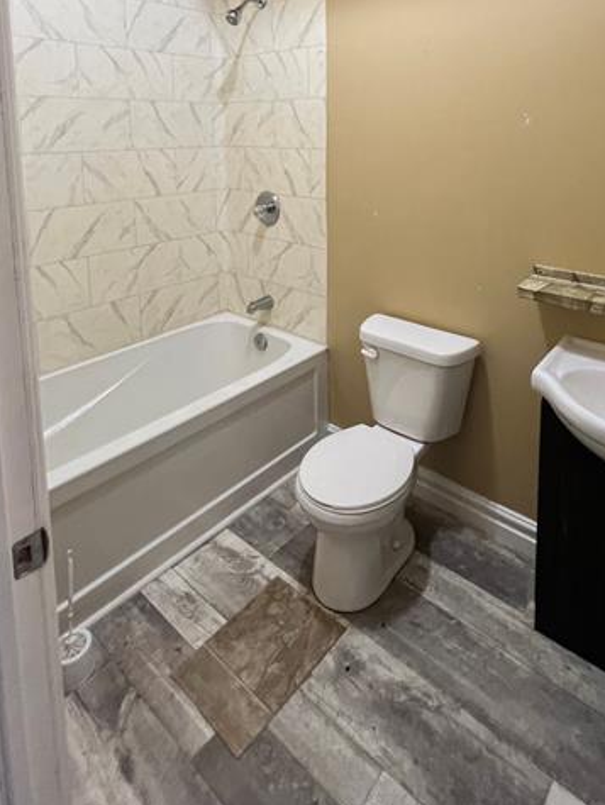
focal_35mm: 21
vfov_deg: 72.7
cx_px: 339
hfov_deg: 63.3
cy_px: 188
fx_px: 489
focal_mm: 1.57
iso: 200
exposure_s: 1/60
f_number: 1.8
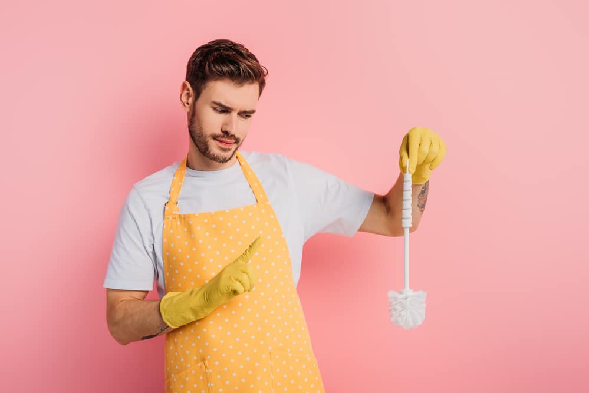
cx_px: 294
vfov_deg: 19.5
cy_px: 196
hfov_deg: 28.8
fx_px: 1146
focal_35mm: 70
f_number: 5.6
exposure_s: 1/200
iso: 125
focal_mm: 70
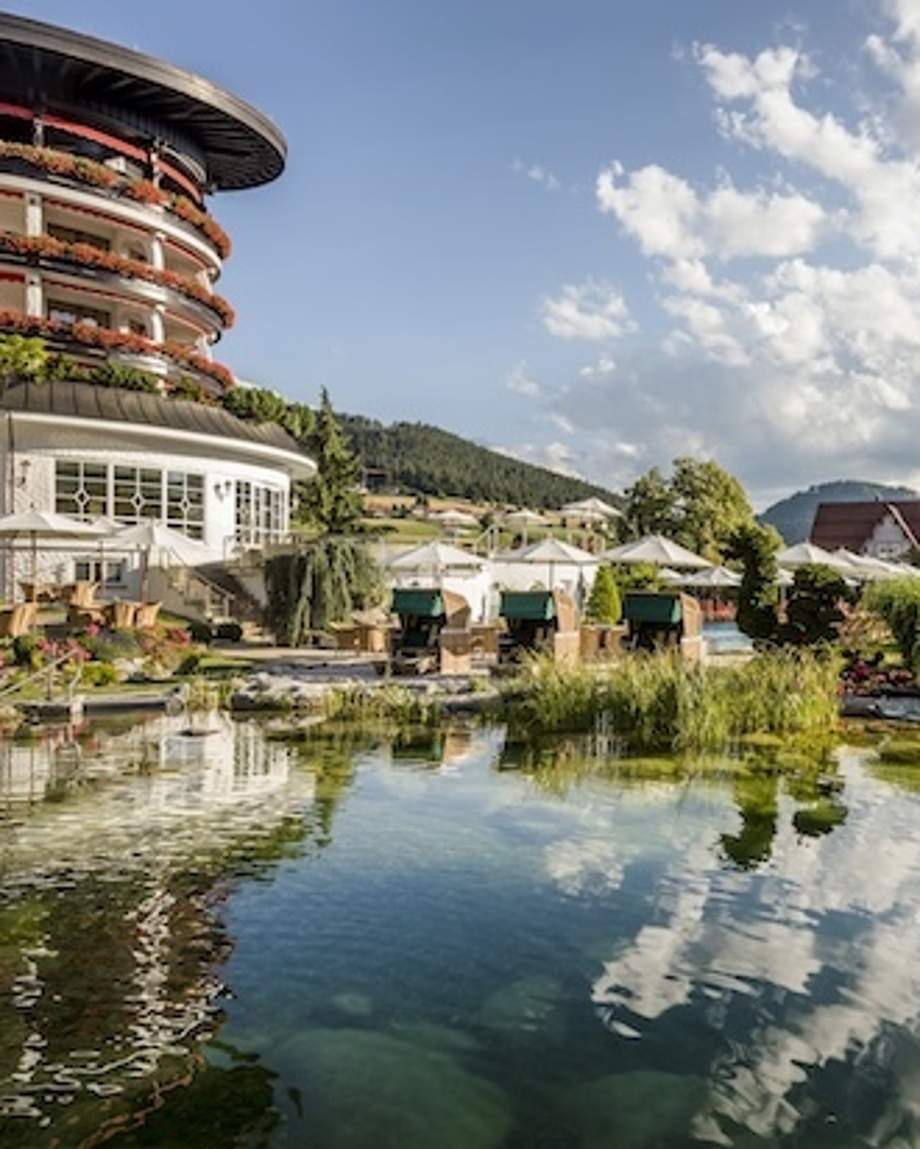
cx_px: 808
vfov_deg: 68.1
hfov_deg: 51.0
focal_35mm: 25
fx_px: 850
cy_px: 579
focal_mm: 17
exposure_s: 1/125
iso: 200
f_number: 13
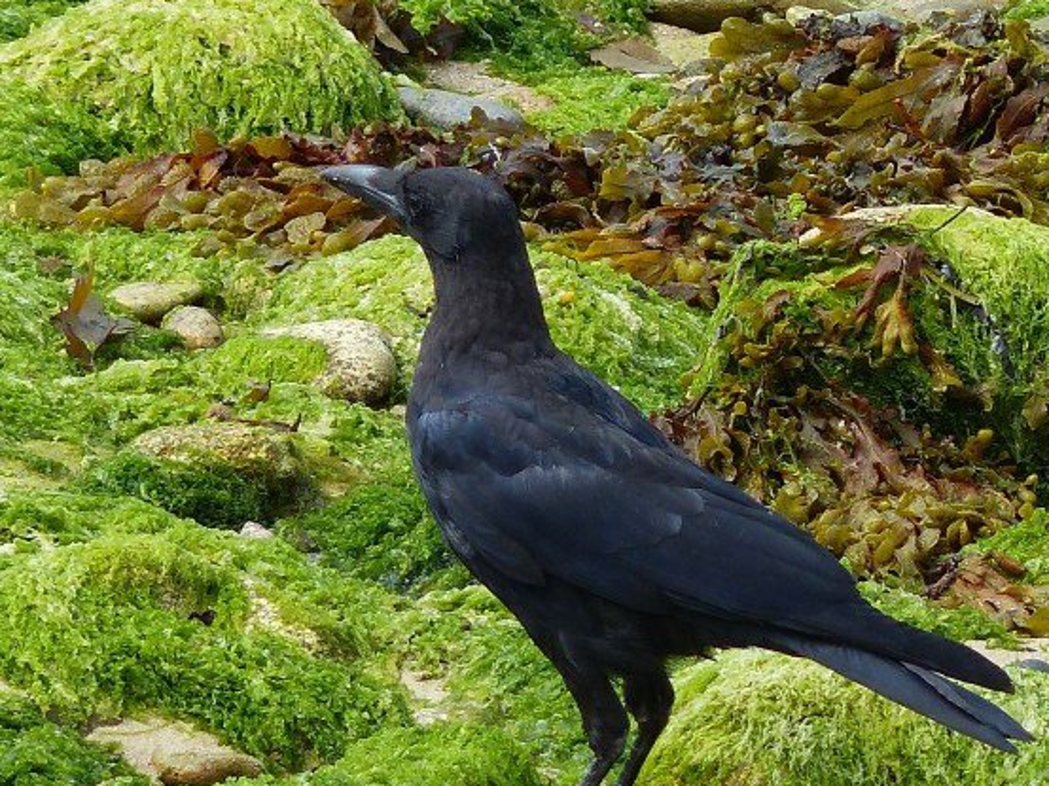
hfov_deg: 1.1
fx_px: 52524
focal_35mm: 1734
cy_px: 324
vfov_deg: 0.9
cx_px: 515
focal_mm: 108
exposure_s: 1/500
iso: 100
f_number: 4
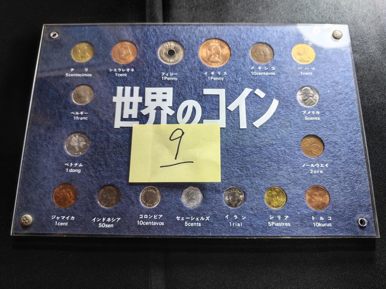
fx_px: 268
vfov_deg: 56.8
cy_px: 144
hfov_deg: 71.6
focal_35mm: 24
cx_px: 193
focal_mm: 5.84
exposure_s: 1/50
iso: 800
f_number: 1.6
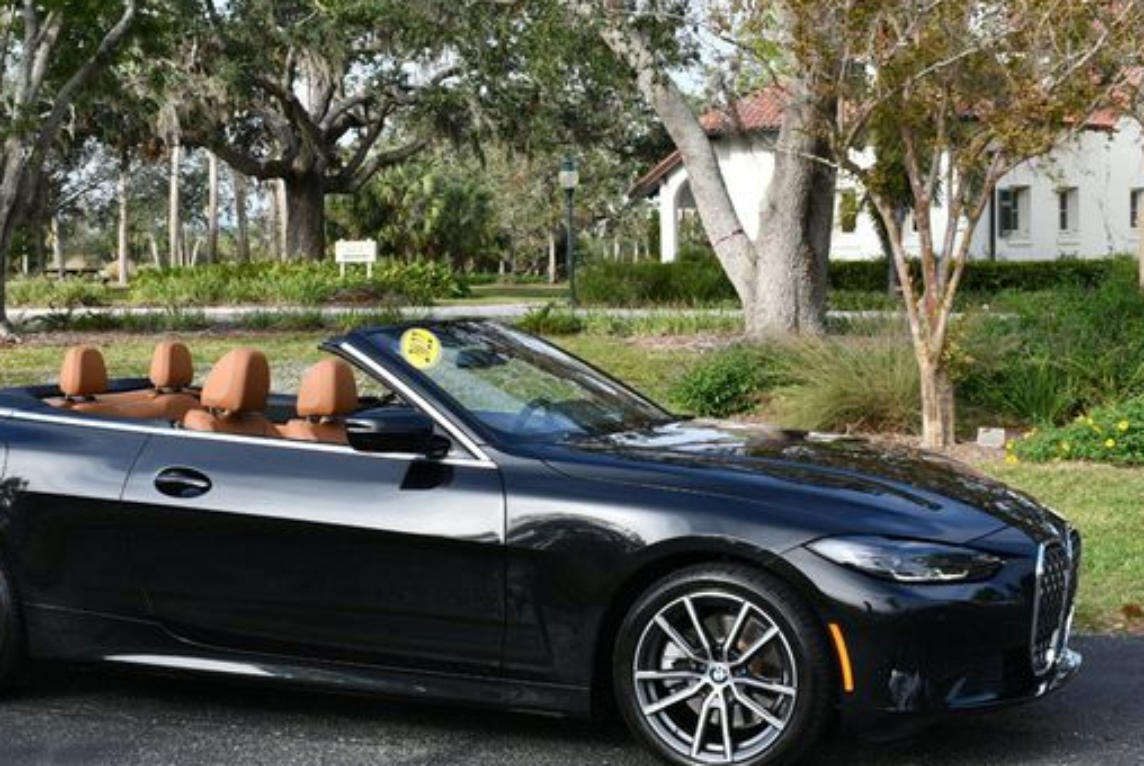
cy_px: 367
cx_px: 444
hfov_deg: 29.5
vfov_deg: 20.1
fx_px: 2163
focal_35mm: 68
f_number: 6.3
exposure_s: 1/160
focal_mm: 27
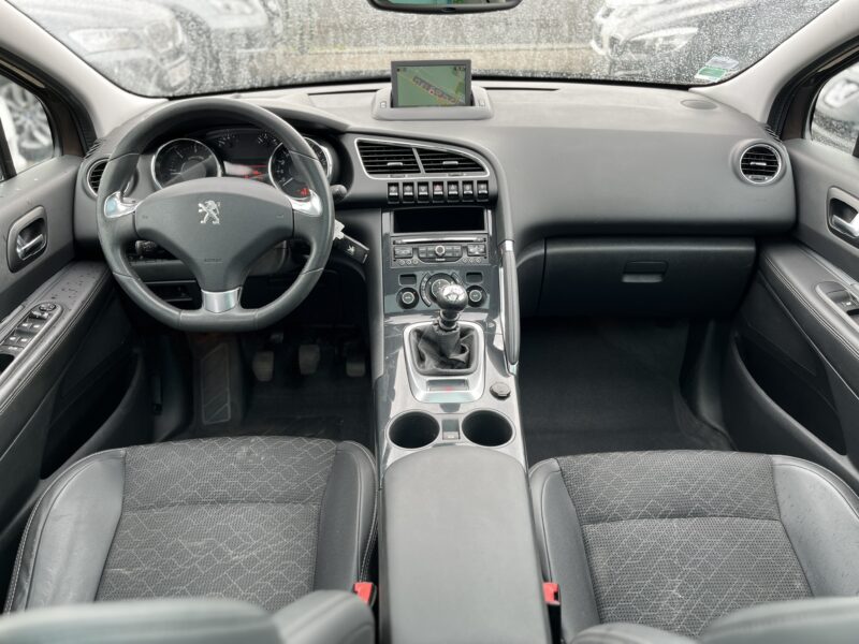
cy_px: 322
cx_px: 430
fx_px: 645
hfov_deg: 67.3
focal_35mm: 26
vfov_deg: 53.1
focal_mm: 5.1
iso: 32
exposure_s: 1/141
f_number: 1.6
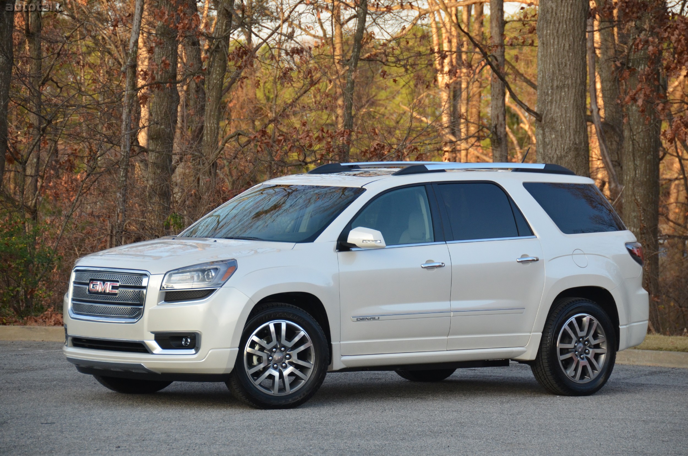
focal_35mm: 158
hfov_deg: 13.1
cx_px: 344
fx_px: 3004
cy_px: 228
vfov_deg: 8.7
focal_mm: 105
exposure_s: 1/500
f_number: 5.3
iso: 800
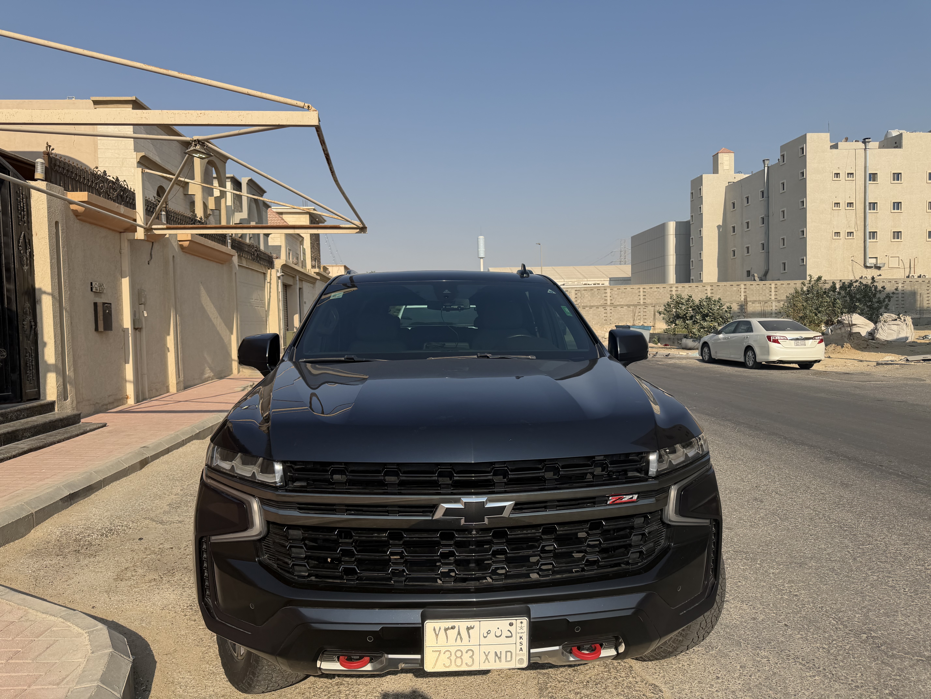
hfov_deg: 71.6
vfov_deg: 56.8
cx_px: 466
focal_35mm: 24
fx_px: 645
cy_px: 350
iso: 80
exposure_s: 1/5714
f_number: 1.78
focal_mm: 6.76
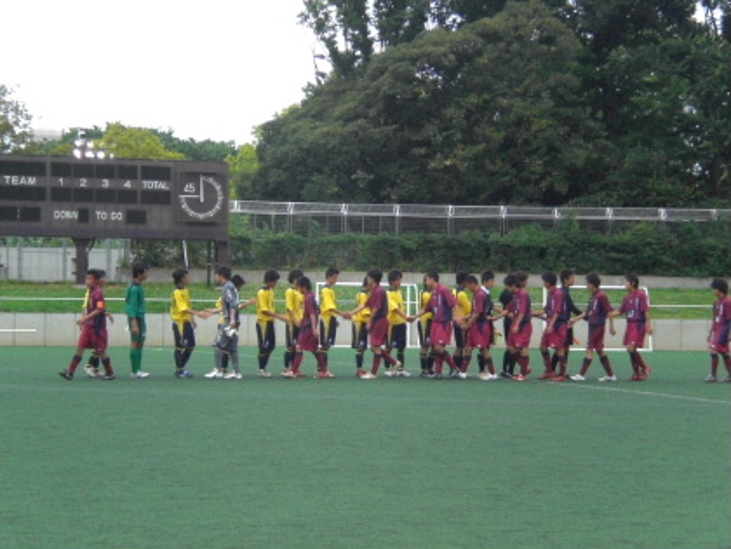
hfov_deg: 17.3
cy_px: 274
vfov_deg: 13.0
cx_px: 366
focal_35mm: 114
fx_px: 2407
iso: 400
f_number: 5.9
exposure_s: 1/160
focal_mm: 18.9
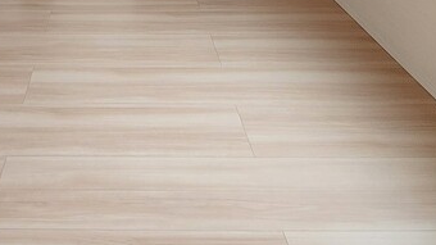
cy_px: -112
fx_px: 462
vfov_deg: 24.1
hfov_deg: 49.0
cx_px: 124
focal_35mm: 40
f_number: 2.2
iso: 100
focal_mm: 1.74
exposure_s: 1/60
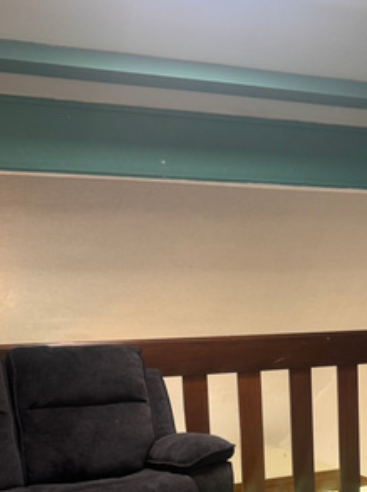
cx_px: 365
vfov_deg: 29.6
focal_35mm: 63
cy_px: 433
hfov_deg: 22.4
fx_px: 893
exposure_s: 1/60
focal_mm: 6.76
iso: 200
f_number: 1.78
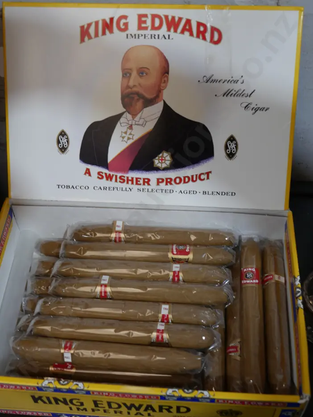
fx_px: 554
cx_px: 154
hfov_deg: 31.5
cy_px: 200
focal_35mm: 46
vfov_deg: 41.2
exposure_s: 1/60
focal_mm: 21
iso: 320
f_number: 4.6
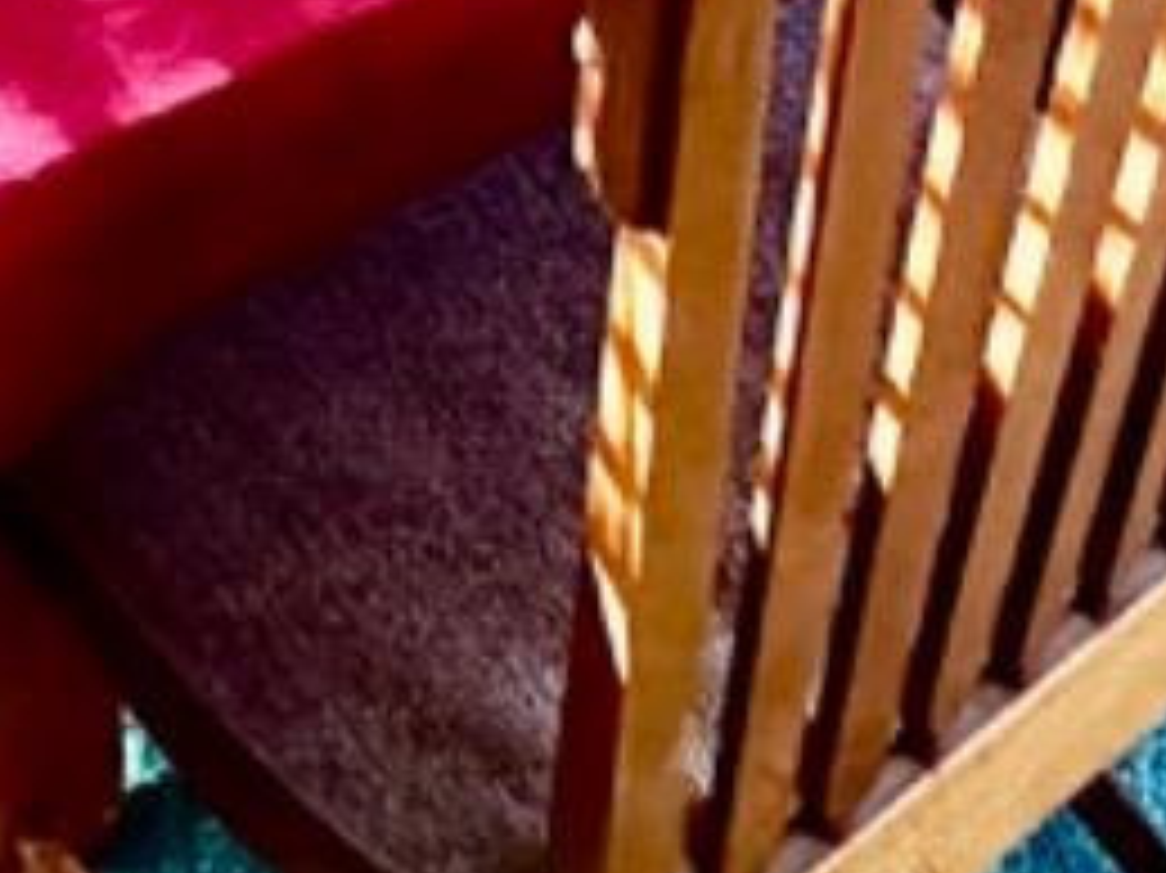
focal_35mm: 81
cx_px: 527
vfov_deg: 12.6
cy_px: -1420
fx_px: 2727
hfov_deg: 24.1
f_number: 2.2
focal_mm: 2.22
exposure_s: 1/120
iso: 250
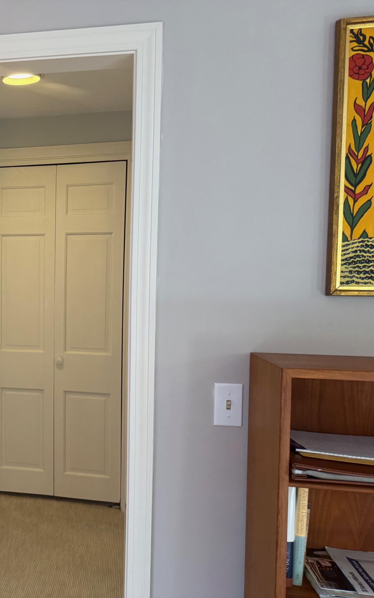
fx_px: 555
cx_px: -25
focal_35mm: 34
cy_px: 299
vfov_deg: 56.7
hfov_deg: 33.2
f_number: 1.78
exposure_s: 1/120
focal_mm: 6.76
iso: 200
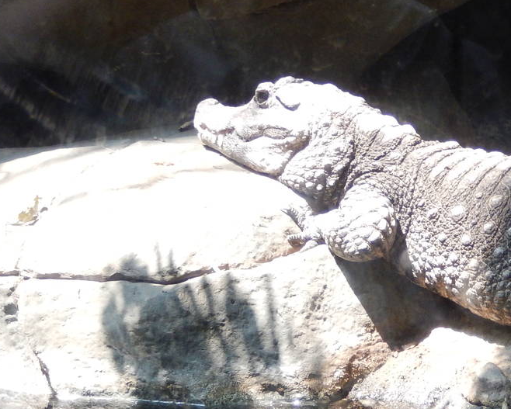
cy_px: 239
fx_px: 1831
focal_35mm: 121
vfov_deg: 12.8
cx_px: 548
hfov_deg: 15.5
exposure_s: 1/30
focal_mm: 9.2
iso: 280
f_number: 4.5
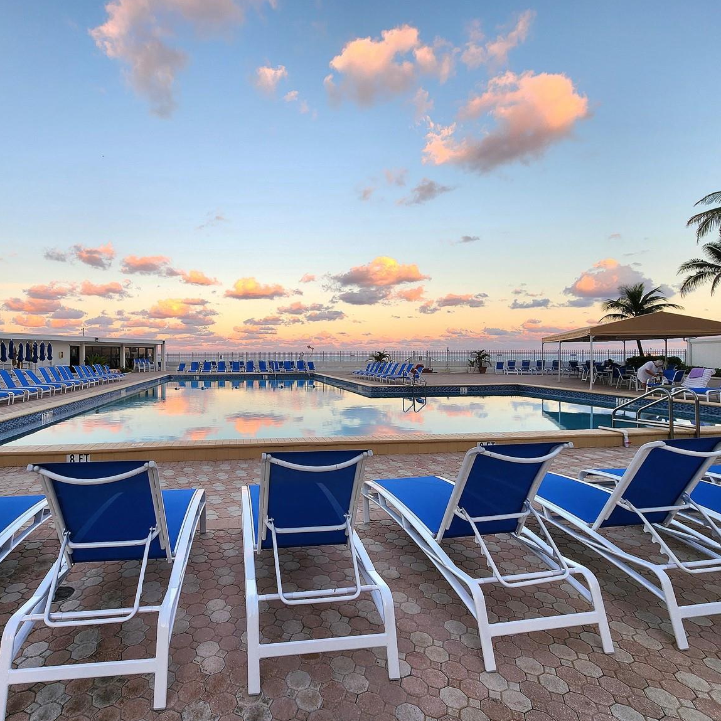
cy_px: 362
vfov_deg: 87.4
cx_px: 289
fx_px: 377
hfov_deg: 86.4
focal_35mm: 16
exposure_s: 1/204
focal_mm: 2.2
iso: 50
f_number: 2.2
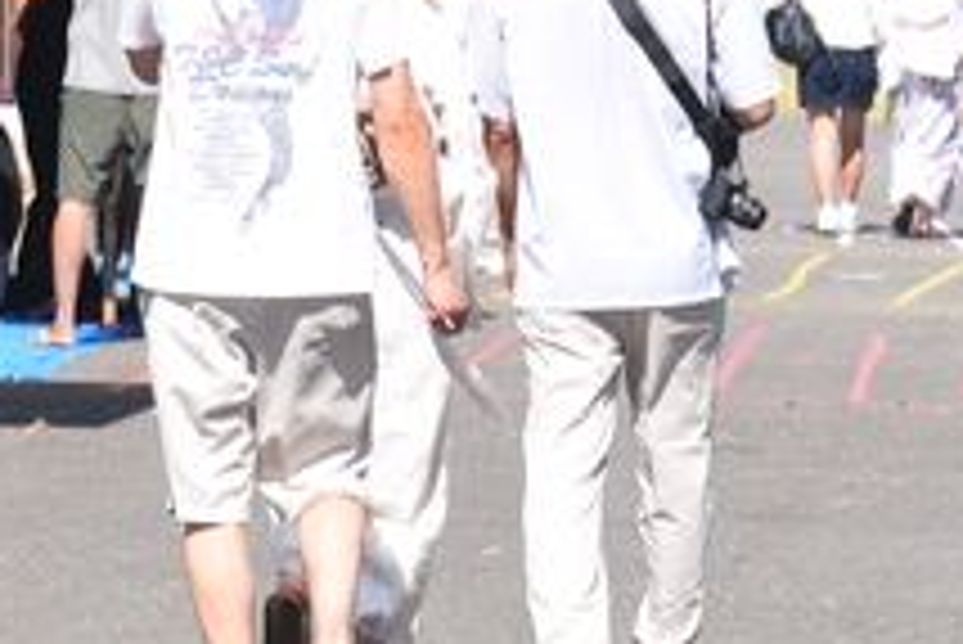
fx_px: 9824
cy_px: -522
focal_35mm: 367
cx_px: -454
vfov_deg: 3.7
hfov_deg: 5.6
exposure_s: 1/320
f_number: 5.6
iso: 100
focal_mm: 98
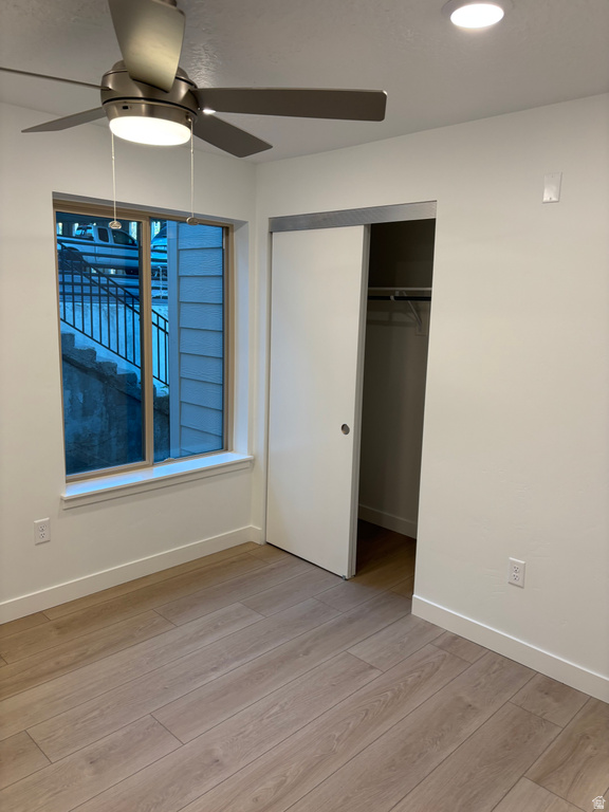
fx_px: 610
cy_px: 406
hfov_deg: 53.1
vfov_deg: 67.3
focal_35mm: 26
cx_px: 304
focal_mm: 5.96
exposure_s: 1/120
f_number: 1.6
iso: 100
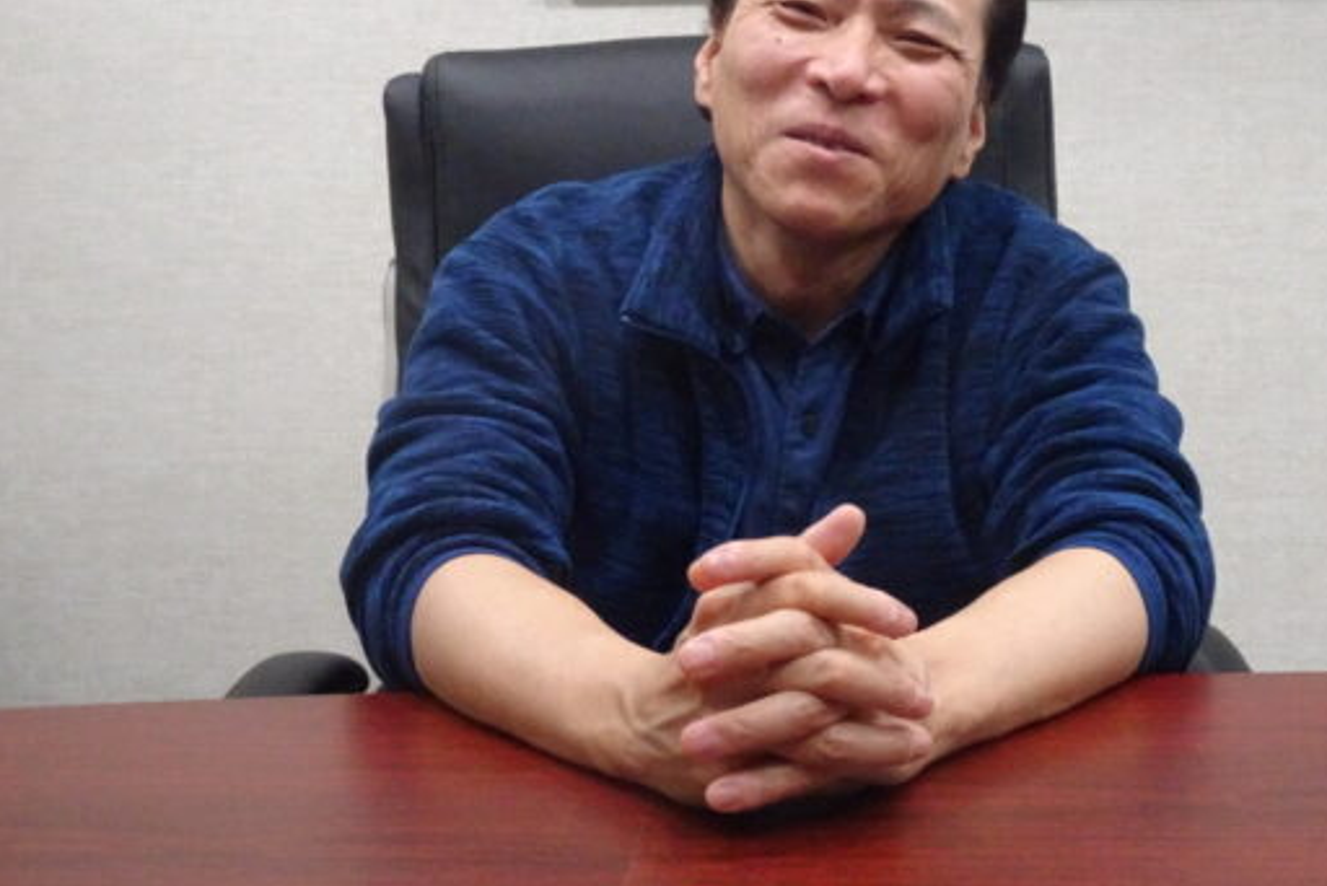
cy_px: 346
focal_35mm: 54
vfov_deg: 25.0
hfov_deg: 36.7
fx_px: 1992
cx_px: 801
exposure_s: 1/40
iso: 1600
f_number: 6.3
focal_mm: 6.56
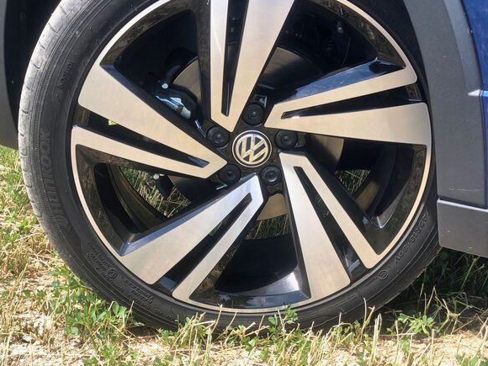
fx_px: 930
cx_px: 268
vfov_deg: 22.2
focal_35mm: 66
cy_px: 148
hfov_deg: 29.4
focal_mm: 6
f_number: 2.4
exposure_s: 1/276
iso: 16
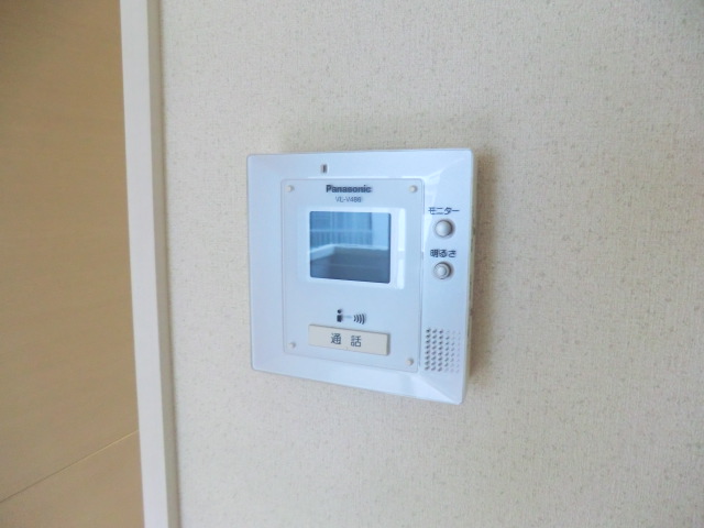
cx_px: 352
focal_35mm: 24
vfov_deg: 56.8
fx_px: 488
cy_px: 264
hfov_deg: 71.6
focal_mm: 4.3
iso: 500
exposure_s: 1/60
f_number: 3.2
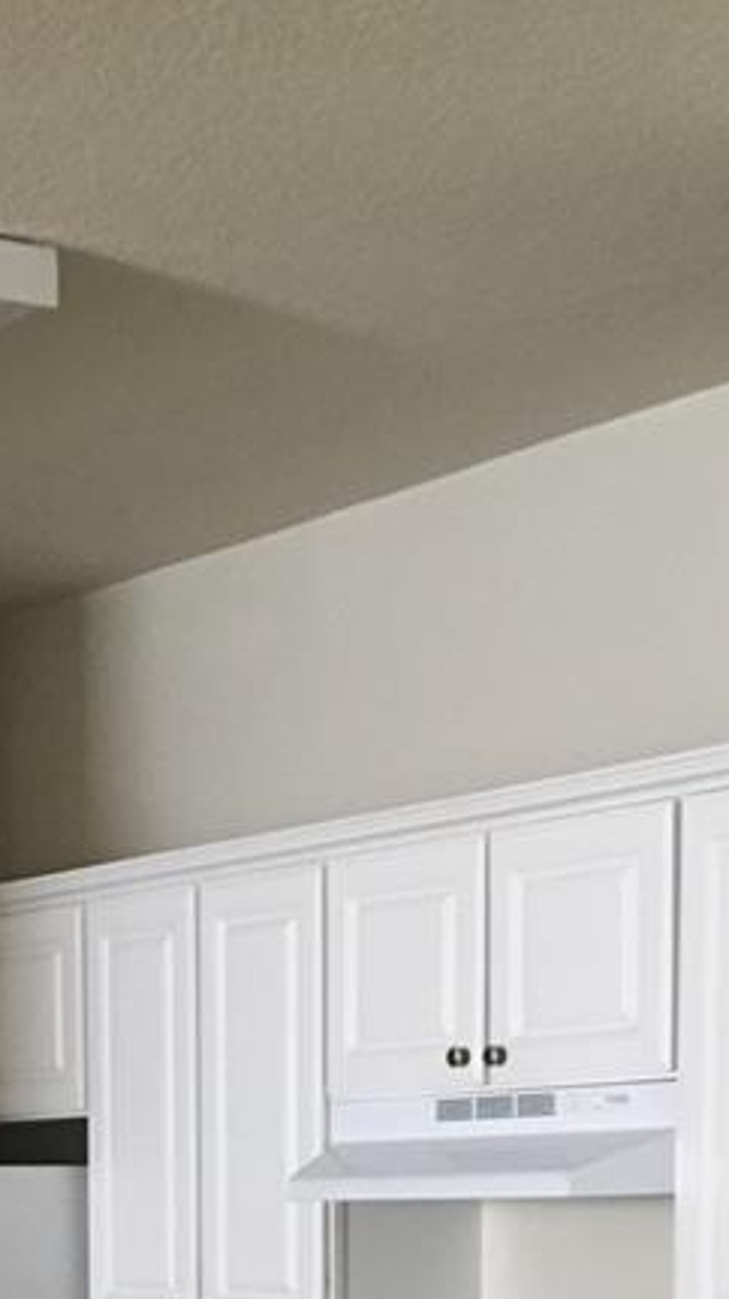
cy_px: 1591
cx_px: -6
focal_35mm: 88
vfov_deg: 22.2
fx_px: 3028
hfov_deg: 13.5
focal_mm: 4.15
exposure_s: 1/20
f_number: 2.2
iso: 200
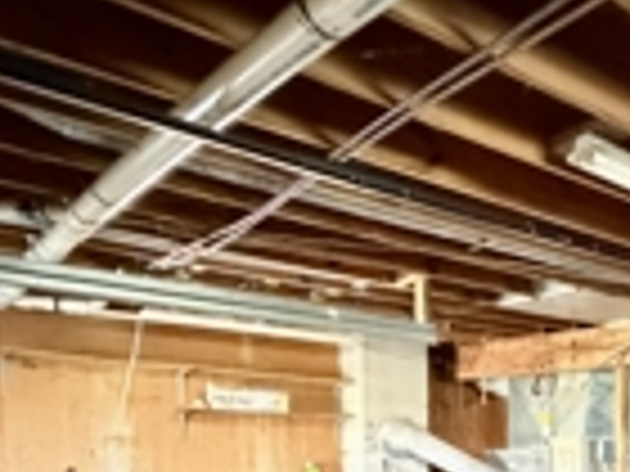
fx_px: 728
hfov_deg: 37.1
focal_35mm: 40
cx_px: 734
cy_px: 512
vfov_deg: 32.0
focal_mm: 2.22
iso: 3200
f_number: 2.2
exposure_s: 1/30
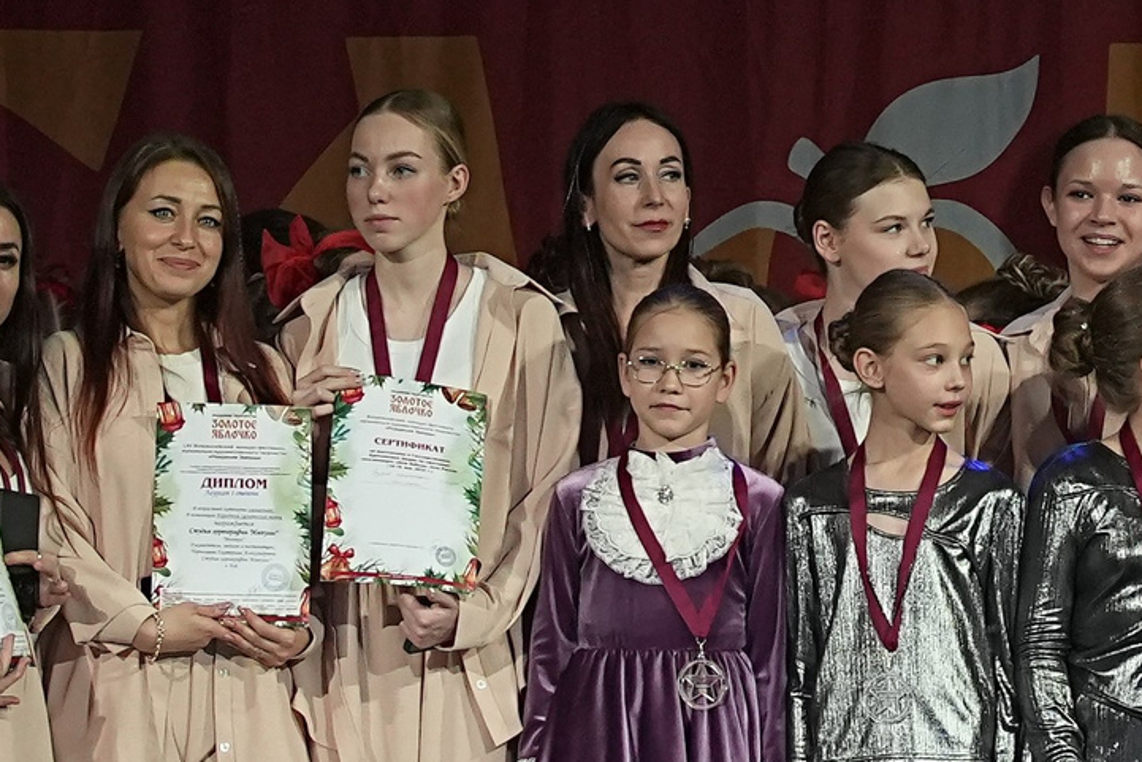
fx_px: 11834
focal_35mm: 373
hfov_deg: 5.5
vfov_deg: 3.7
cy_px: 18
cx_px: 925
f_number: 4
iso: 2000
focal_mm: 70
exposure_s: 1/400
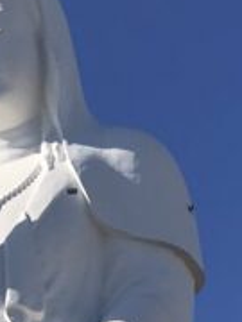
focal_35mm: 159
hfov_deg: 9.3
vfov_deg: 11.7
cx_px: -16
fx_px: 1482
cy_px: 544
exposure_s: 1/3425
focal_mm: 3.99
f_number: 1.8
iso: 20
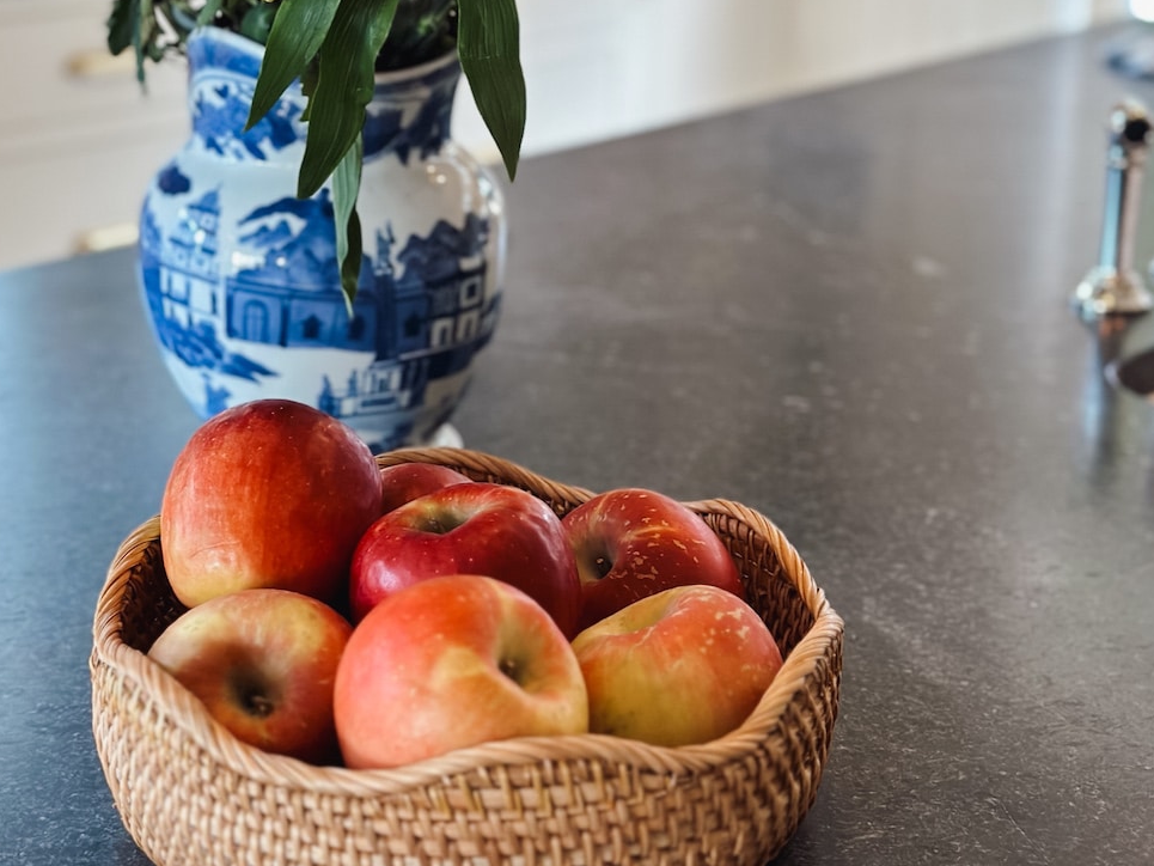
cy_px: 289
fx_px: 2167
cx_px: 580
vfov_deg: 22.5
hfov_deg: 29.8
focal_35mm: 65
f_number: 1.8
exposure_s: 1/40
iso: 320
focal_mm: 6.86
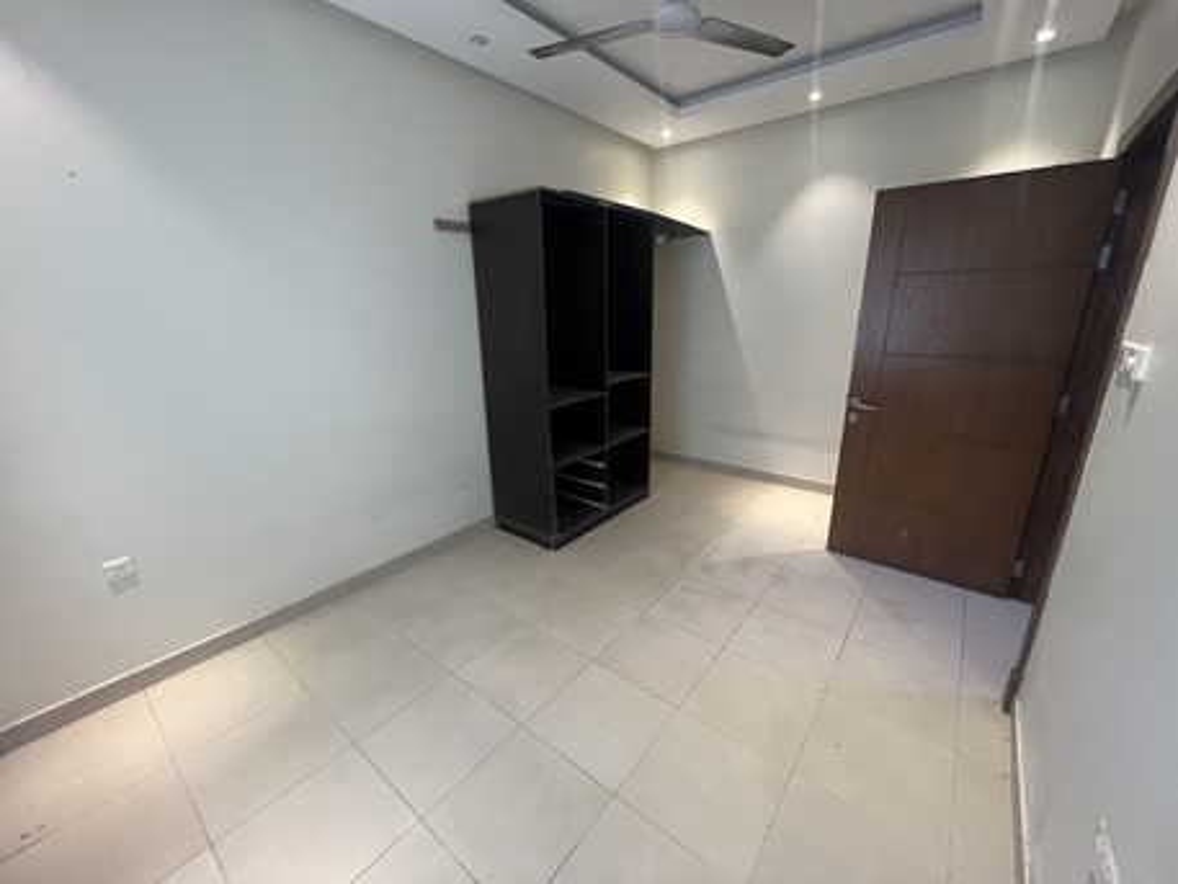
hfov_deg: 106.2
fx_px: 443
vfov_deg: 89.9
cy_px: 442
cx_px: 589
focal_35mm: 13
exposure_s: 1/50
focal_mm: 1.57
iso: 250
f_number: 1.8
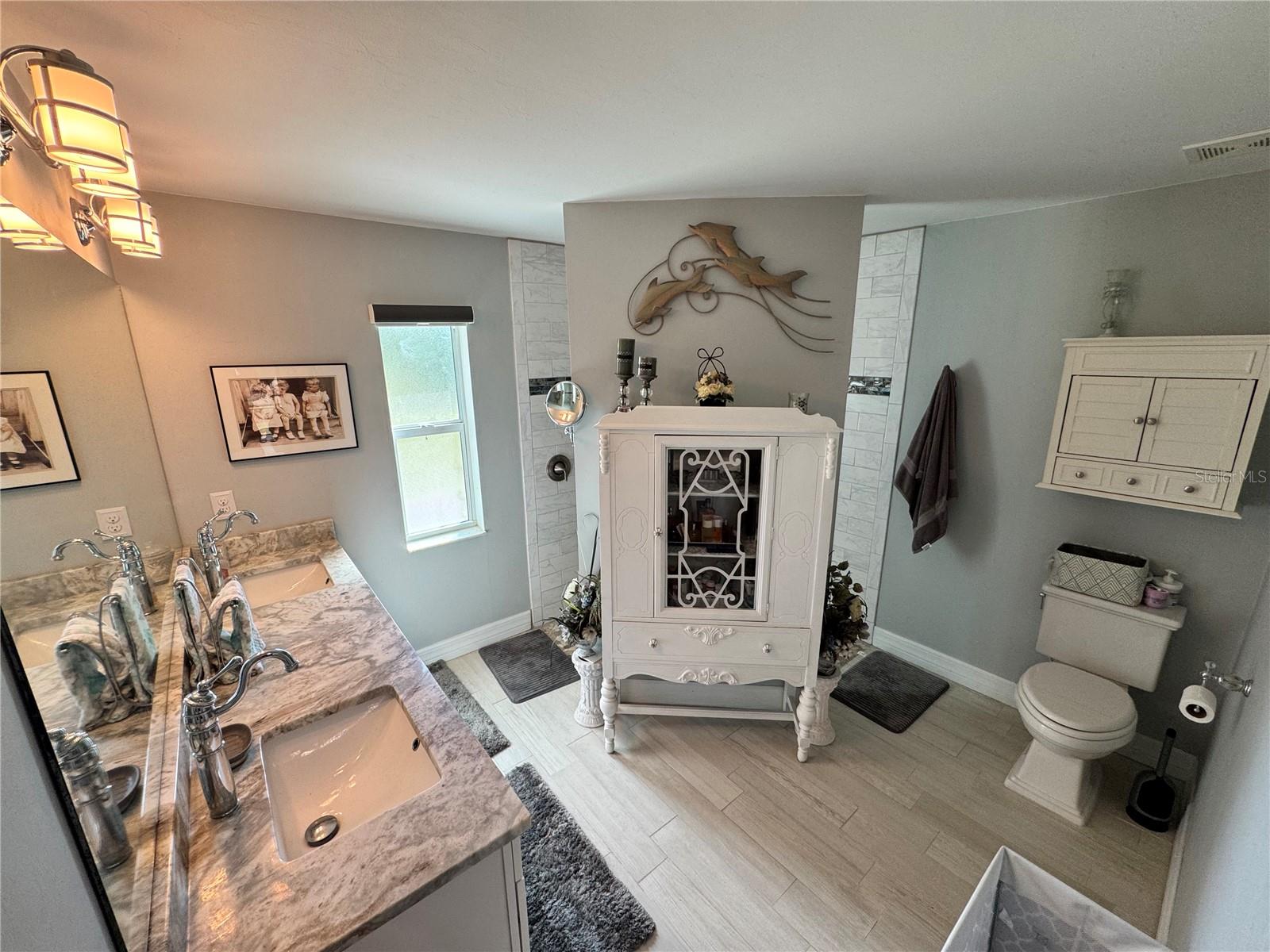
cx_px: 635
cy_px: 476
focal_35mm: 14
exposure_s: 1/120
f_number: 2.2
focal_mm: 2.22
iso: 100
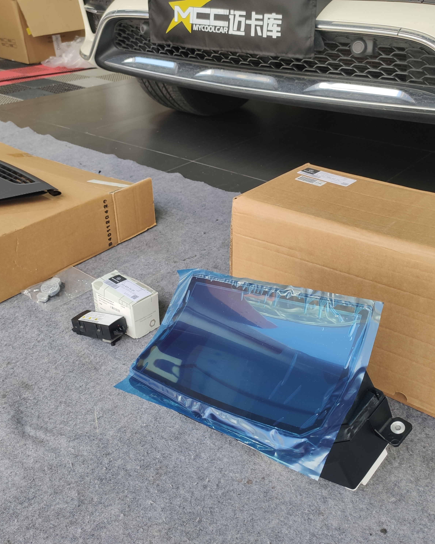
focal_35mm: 34
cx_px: 210
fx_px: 547
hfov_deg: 43.4
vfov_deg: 52.8
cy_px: 272
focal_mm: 4.75
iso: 112
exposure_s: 1/156
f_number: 1.75
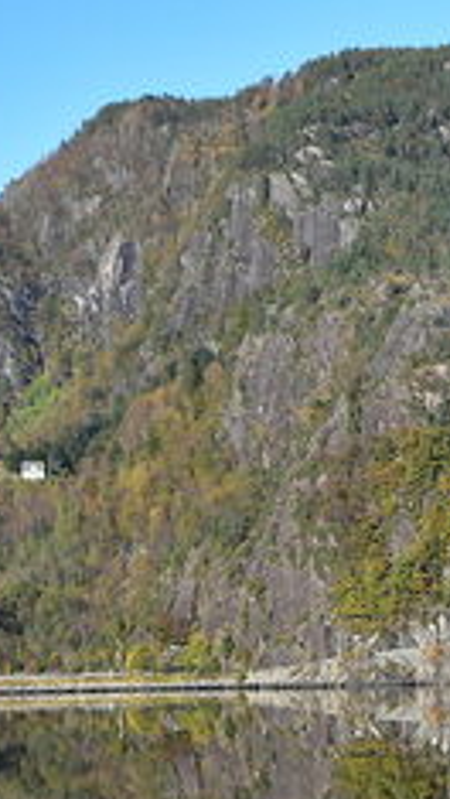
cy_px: 679
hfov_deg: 9.1
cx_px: 753
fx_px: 2731
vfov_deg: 16.5
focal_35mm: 129
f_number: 6.3
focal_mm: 32
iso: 100
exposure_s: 1/160
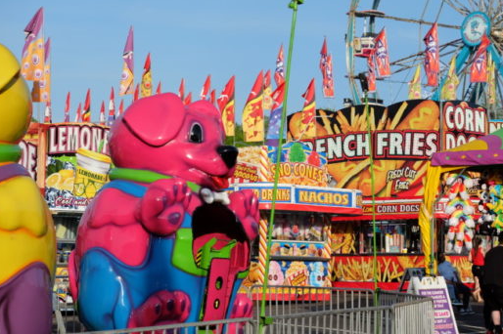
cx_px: 301
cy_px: 180
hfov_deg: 22.1
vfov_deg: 14.8
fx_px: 1285
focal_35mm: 92
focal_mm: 50
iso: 200
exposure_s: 1/240
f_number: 8
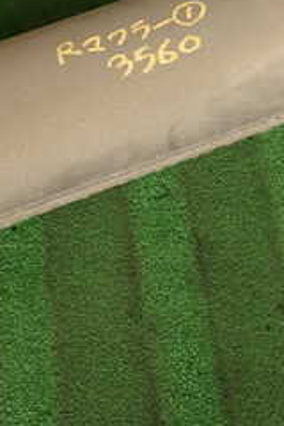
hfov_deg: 20.9
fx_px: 769
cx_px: 121
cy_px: 131
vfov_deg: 30.7
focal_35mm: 65
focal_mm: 4.5
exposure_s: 1/60
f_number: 2
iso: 100
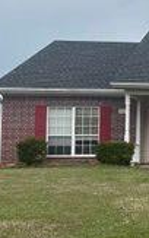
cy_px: 129
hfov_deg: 13.9
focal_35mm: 78
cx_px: 307
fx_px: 506
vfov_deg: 26.5
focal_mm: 6.86
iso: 80
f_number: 1.78
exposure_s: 1/4762
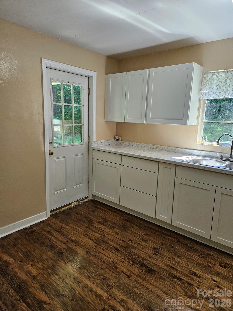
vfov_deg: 73.9
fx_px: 206
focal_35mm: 23
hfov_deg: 58.9
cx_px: 116
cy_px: 156
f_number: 1.8
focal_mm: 5.4
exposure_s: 1/120
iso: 80
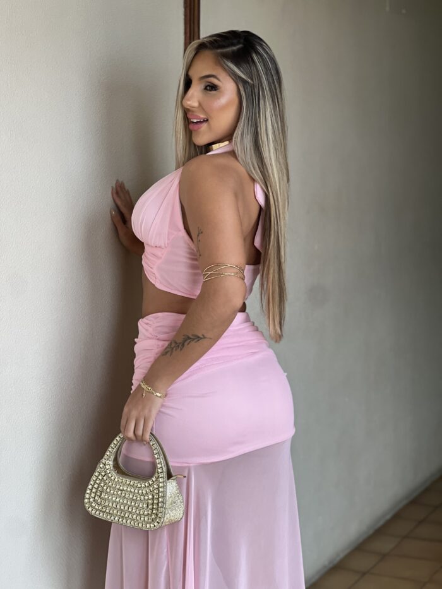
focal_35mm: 77
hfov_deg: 19.1
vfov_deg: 25.3
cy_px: 294
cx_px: 221
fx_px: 1311
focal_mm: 9
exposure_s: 1/121
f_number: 2.8
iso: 125
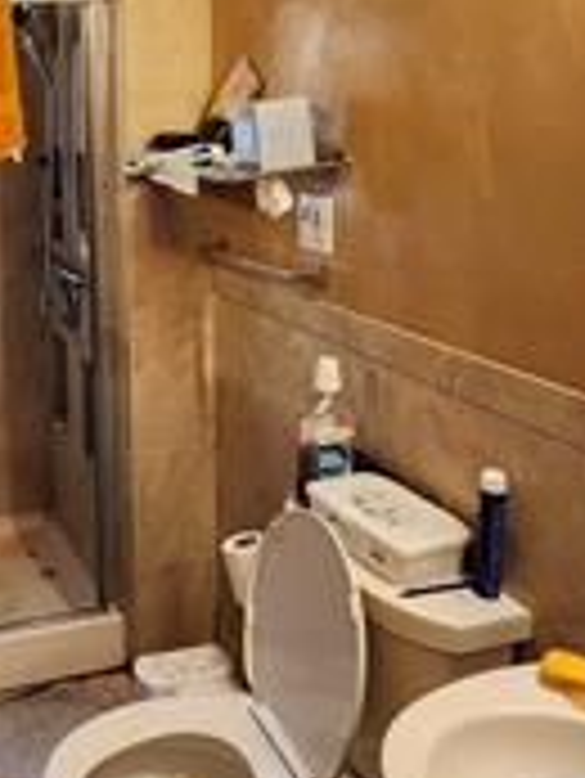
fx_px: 810
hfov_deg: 37.6
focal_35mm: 36
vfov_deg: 49.4
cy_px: 198
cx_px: 83
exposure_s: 1/60
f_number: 2.2
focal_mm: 2.2
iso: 320
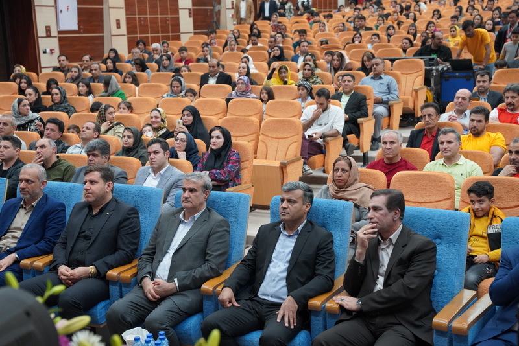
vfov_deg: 23.8
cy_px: 173
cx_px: 260
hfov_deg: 35.0
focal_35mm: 57
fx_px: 823
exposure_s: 1/160
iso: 2000
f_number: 4
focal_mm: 57.1
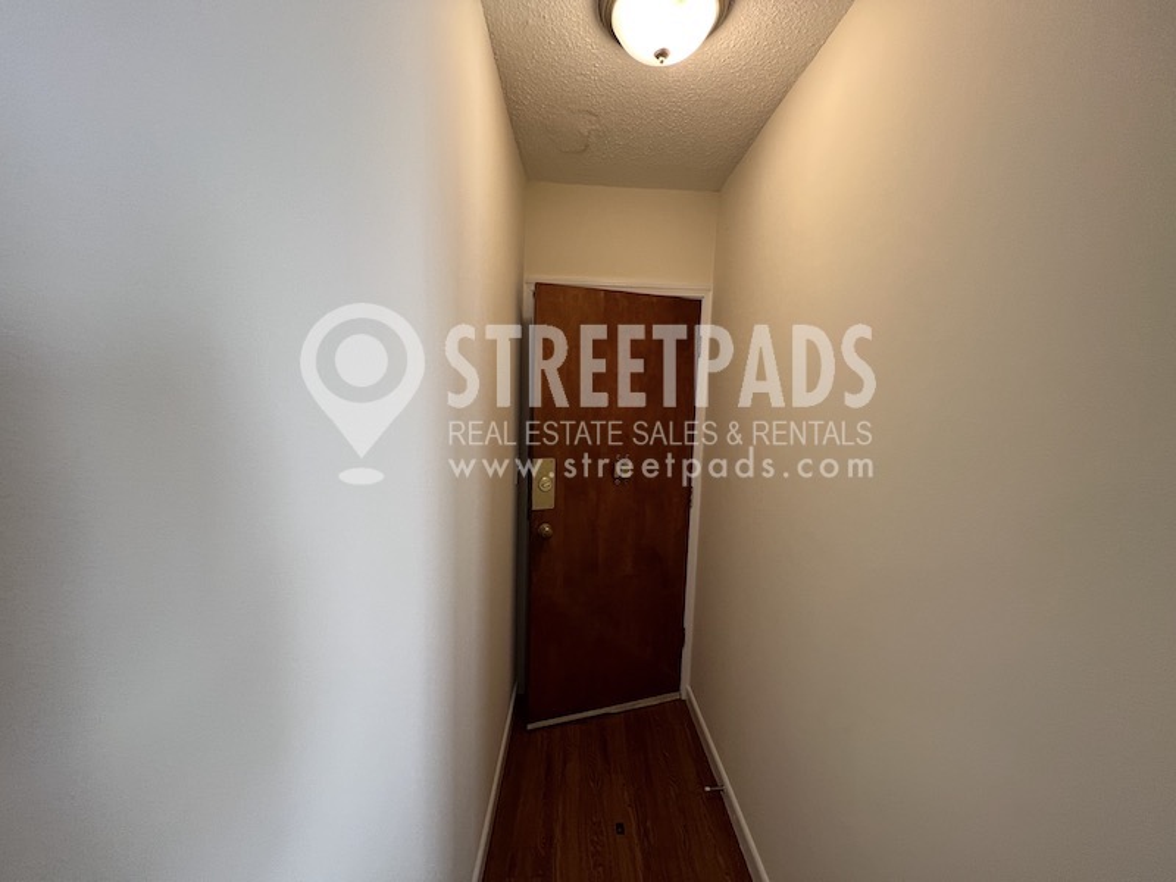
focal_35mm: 13
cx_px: 588
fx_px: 442
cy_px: 441
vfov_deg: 89.9
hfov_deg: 106.2
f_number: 1.8
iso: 125
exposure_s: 1/120
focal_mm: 1.57
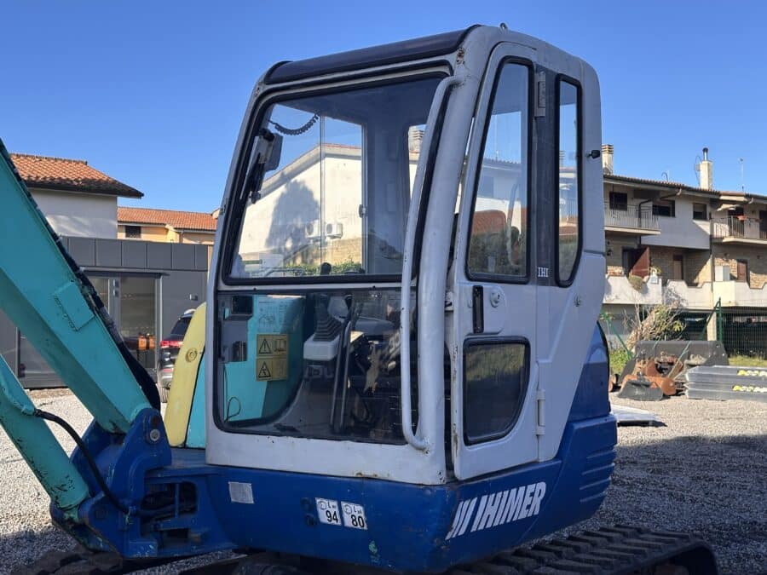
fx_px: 1064
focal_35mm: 48
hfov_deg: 39.7
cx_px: 384
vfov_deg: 30.3
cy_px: 288
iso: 64
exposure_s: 1/1992
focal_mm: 6.86
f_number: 1.78
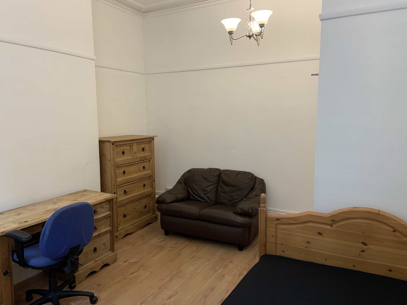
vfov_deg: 53.1
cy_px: 152
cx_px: 204
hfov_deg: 67.3
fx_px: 306
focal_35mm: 26
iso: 200
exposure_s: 1/50
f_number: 1.8
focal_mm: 4.25
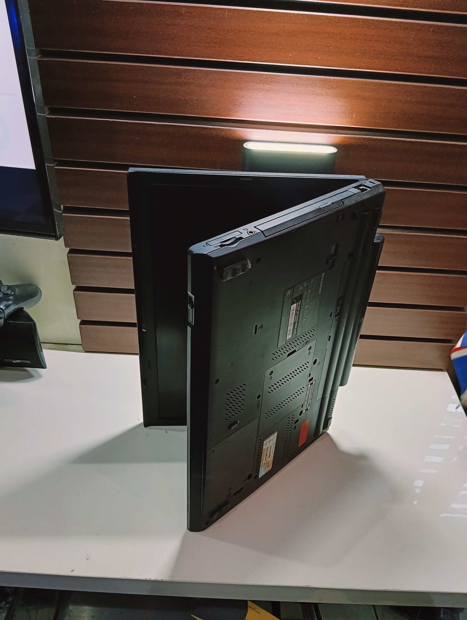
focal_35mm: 27
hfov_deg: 51.5
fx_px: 484
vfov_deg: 65.2
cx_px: 234
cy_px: 310
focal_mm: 3.98
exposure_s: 1/33.3
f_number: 1.8
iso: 400
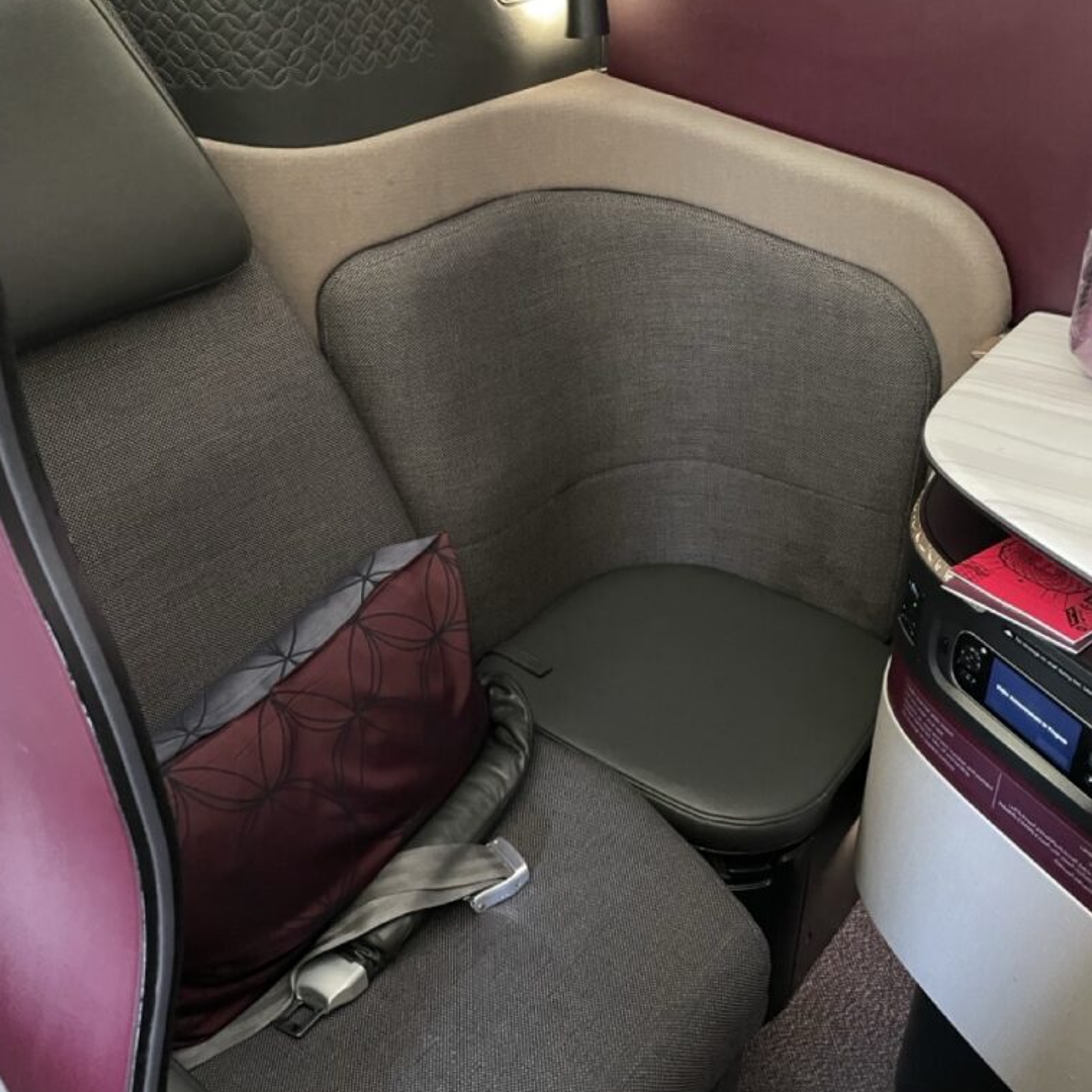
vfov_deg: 52.5
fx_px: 1106
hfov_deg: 52.5
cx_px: 541
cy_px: 538
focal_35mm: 31
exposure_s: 1/29
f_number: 1.6
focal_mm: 4.2
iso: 800
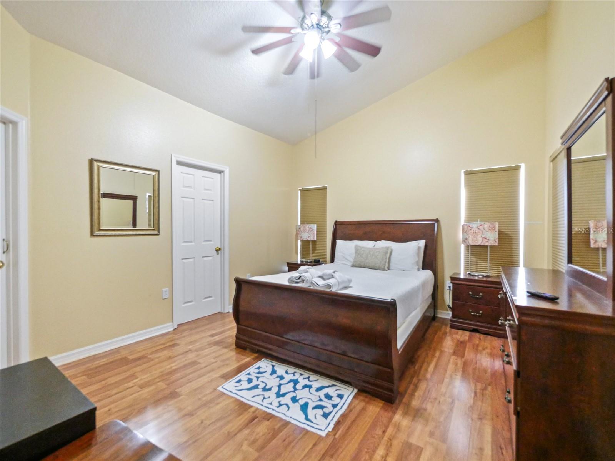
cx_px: 308
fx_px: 249
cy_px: 230
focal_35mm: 14
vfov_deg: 85.7
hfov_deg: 102.1
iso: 3200
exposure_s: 1/50
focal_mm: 7
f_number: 4
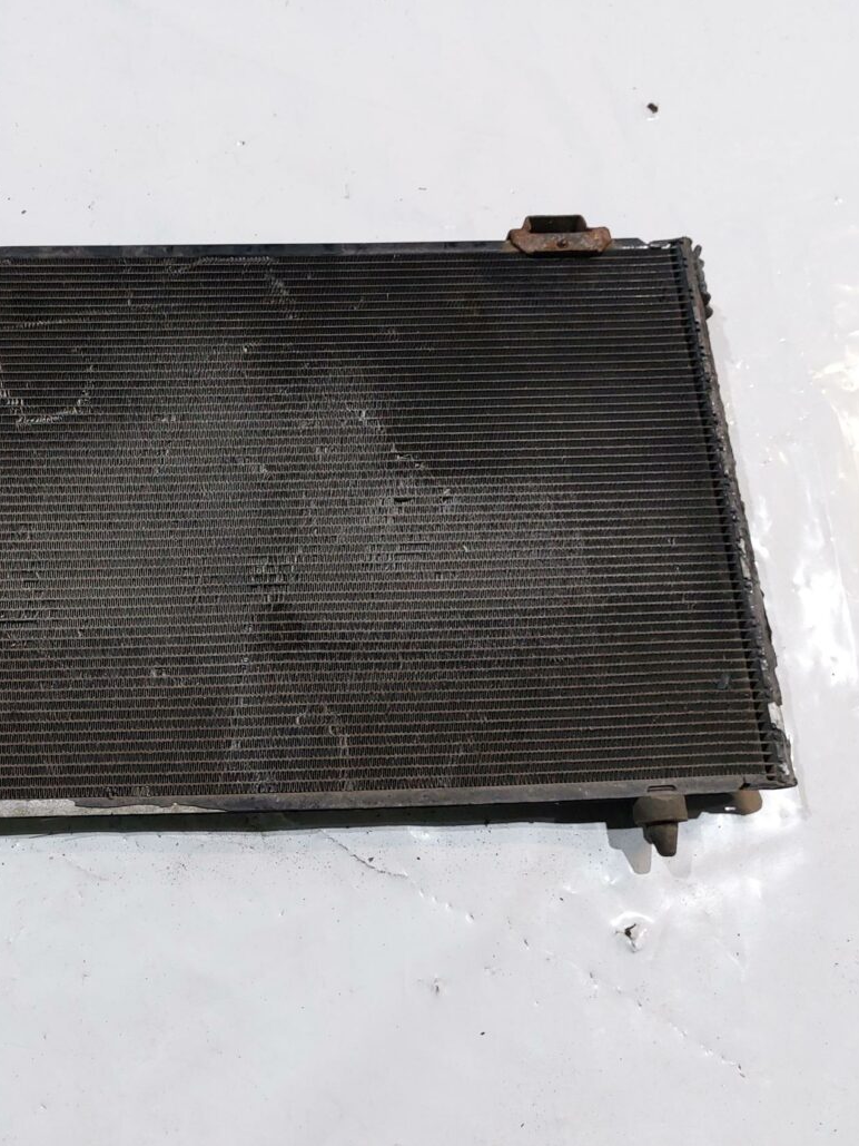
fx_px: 1125
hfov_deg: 40.7
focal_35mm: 34
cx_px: 220
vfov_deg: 54.0
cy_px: 565
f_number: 1.8
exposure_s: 1/50
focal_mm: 5.23
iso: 200
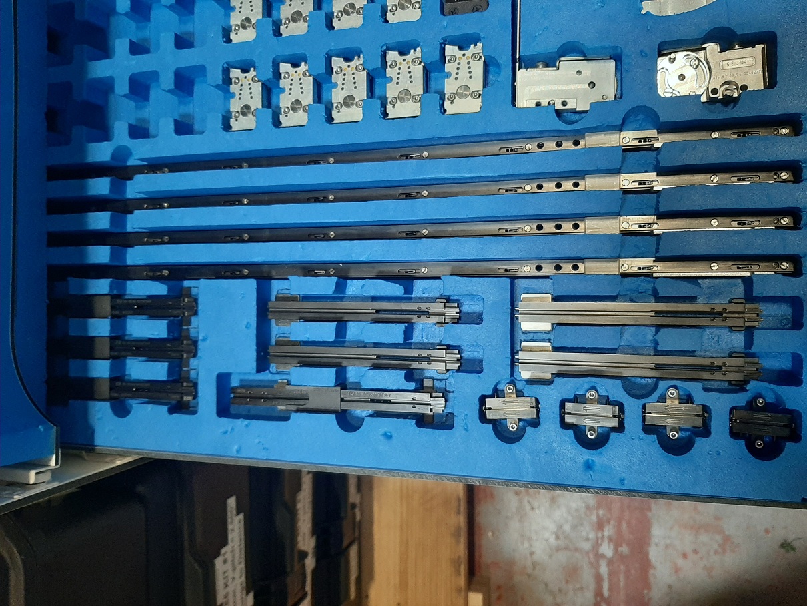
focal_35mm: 26
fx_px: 606
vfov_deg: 53.1
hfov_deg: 67.3
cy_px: 303
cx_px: 404
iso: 200
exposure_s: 1/30
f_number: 1.7
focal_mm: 3.93
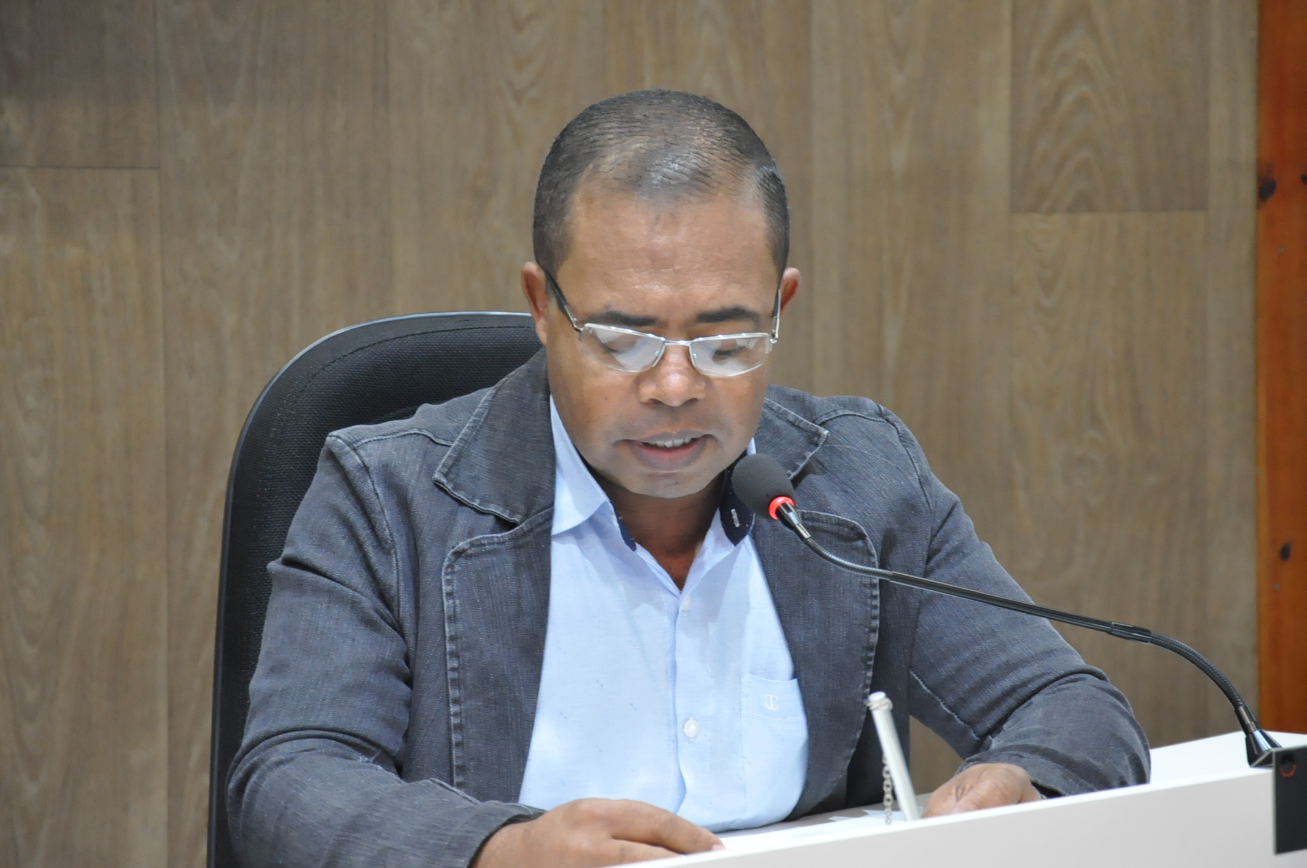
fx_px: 3807
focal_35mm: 105
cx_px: 654
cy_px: 434
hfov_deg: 19.5
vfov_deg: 13.0
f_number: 5.3
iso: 2000
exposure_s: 1/50
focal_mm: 70
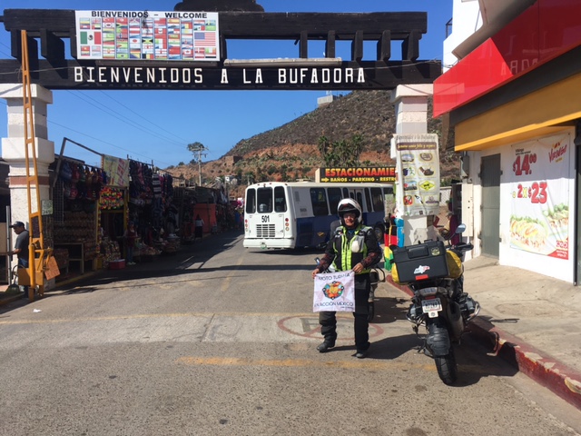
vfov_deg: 48.2
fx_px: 487
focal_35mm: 29
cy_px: 218
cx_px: 290
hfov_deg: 61.7
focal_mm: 4.15
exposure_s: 1/2262
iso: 25
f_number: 2.2
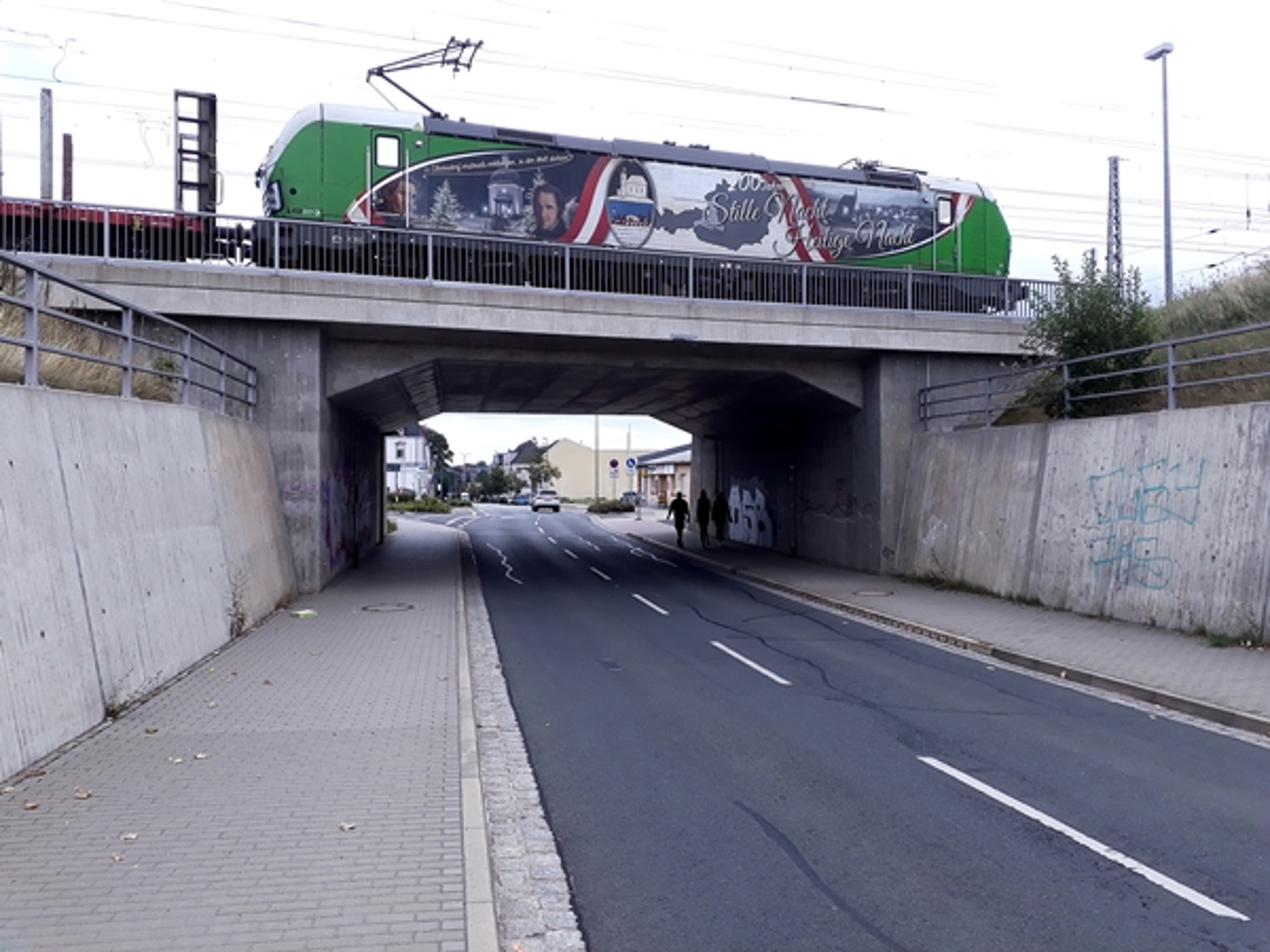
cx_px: 635
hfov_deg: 65.3
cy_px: 476
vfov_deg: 51.4
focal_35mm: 27
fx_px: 991
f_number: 1.9
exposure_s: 1/782
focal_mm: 3.6
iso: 40
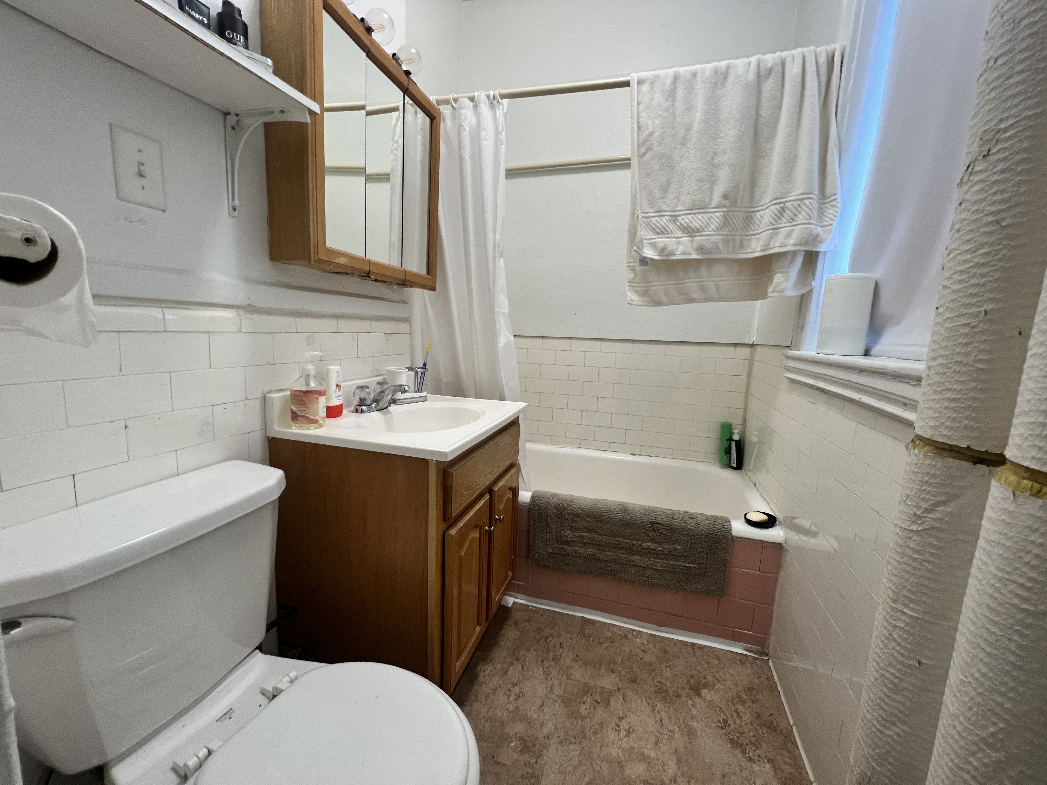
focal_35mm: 13
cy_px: 392
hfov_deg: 106.2
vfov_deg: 89.9
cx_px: 524
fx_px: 393
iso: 125
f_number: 1.8
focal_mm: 1.57
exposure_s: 1/60
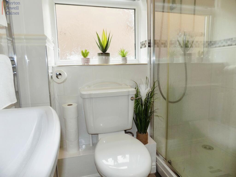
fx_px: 157
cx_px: 118
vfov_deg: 58.9
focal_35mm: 23
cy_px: 88
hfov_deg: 73.9
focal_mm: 4
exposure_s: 1/30
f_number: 3.1
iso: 100
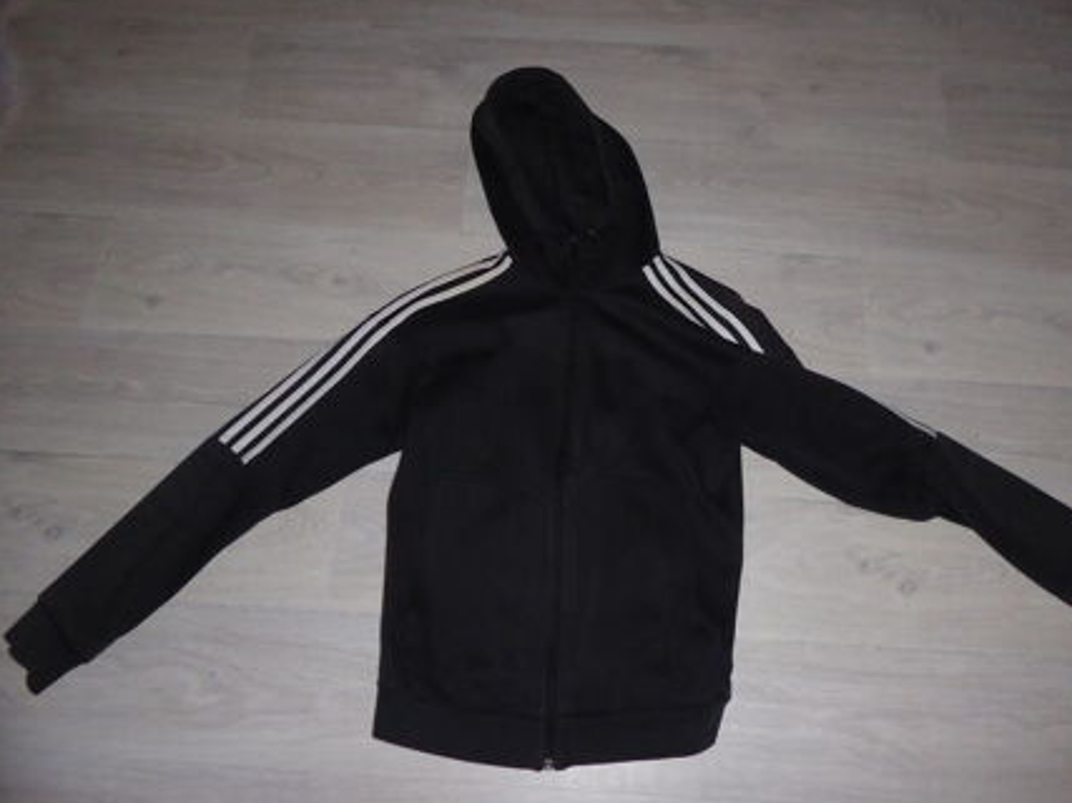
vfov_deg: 51.3
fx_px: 836
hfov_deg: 65.2
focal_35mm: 27
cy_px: 437
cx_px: 580
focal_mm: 4.3
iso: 400
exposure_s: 1/60
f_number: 3.3
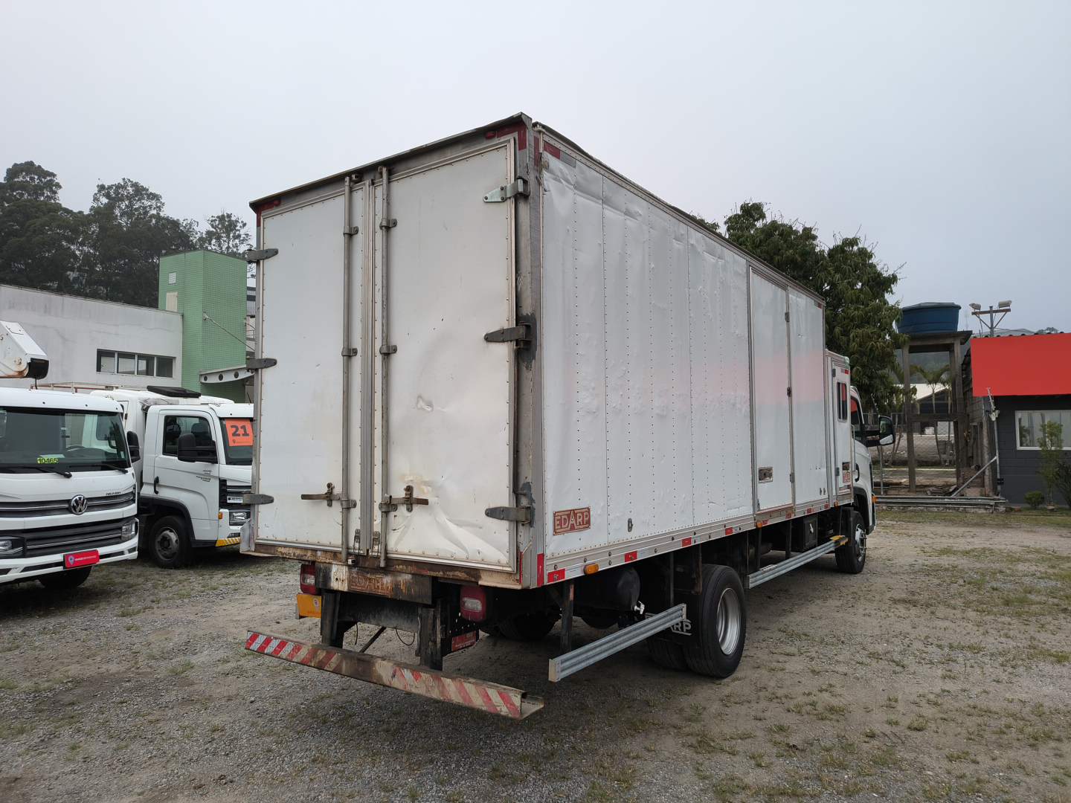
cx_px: 536
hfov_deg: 71.6
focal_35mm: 24
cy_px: 402
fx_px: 743
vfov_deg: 56.8
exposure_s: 1/542
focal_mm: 5.56
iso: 100
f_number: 1.8
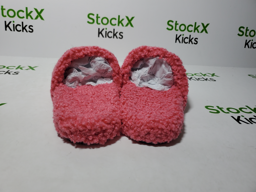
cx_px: 128
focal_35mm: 26
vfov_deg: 53.1
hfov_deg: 67.3
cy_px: 96
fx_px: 192
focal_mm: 4.3
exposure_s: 1/713
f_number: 1.5
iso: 50
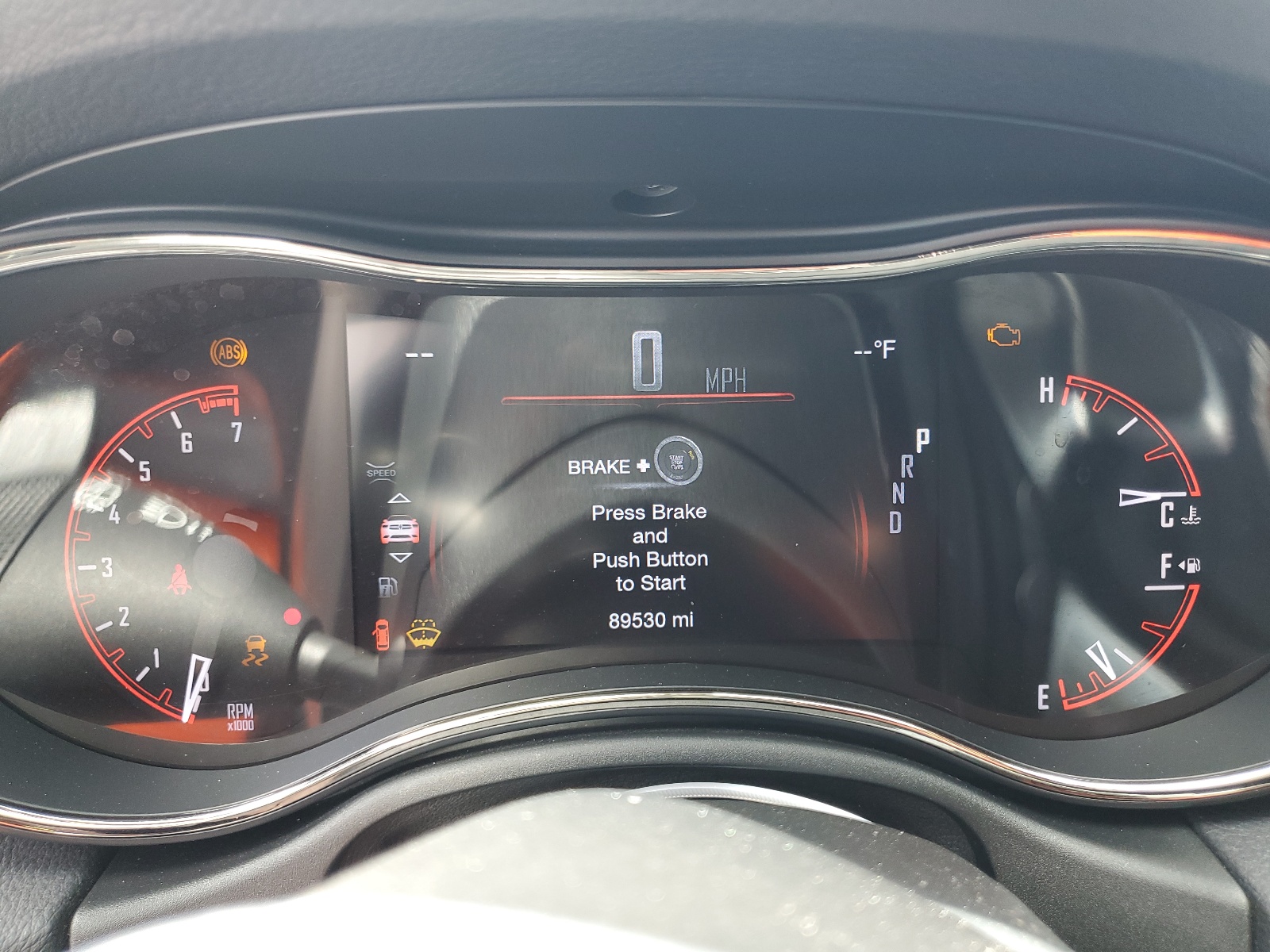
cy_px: 476
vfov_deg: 53.1
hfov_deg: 67.3
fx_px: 954
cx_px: 635
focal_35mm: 26
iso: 80
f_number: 1.5
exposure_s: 1/60.2
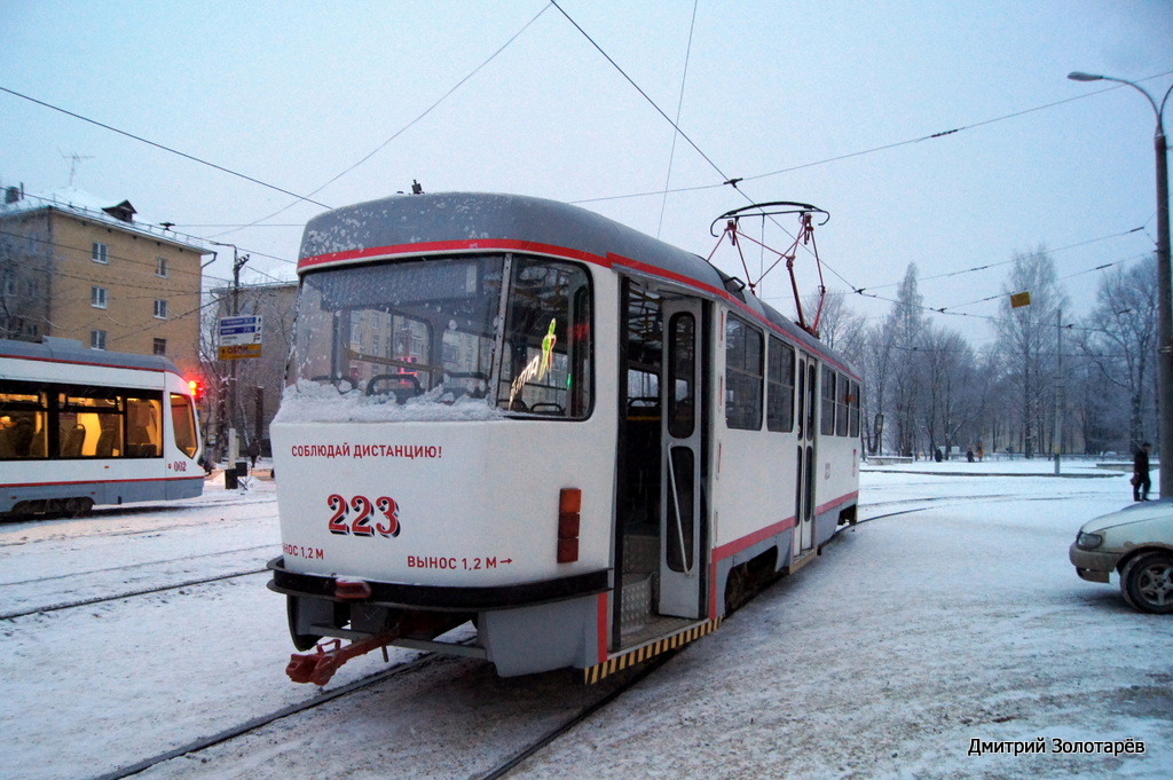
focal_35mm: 27
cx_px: 586
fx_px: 879
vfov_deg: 47.9
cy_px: 390
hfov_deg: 67.4
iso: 1600
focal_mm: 18
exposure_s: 1/20
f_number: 5.6
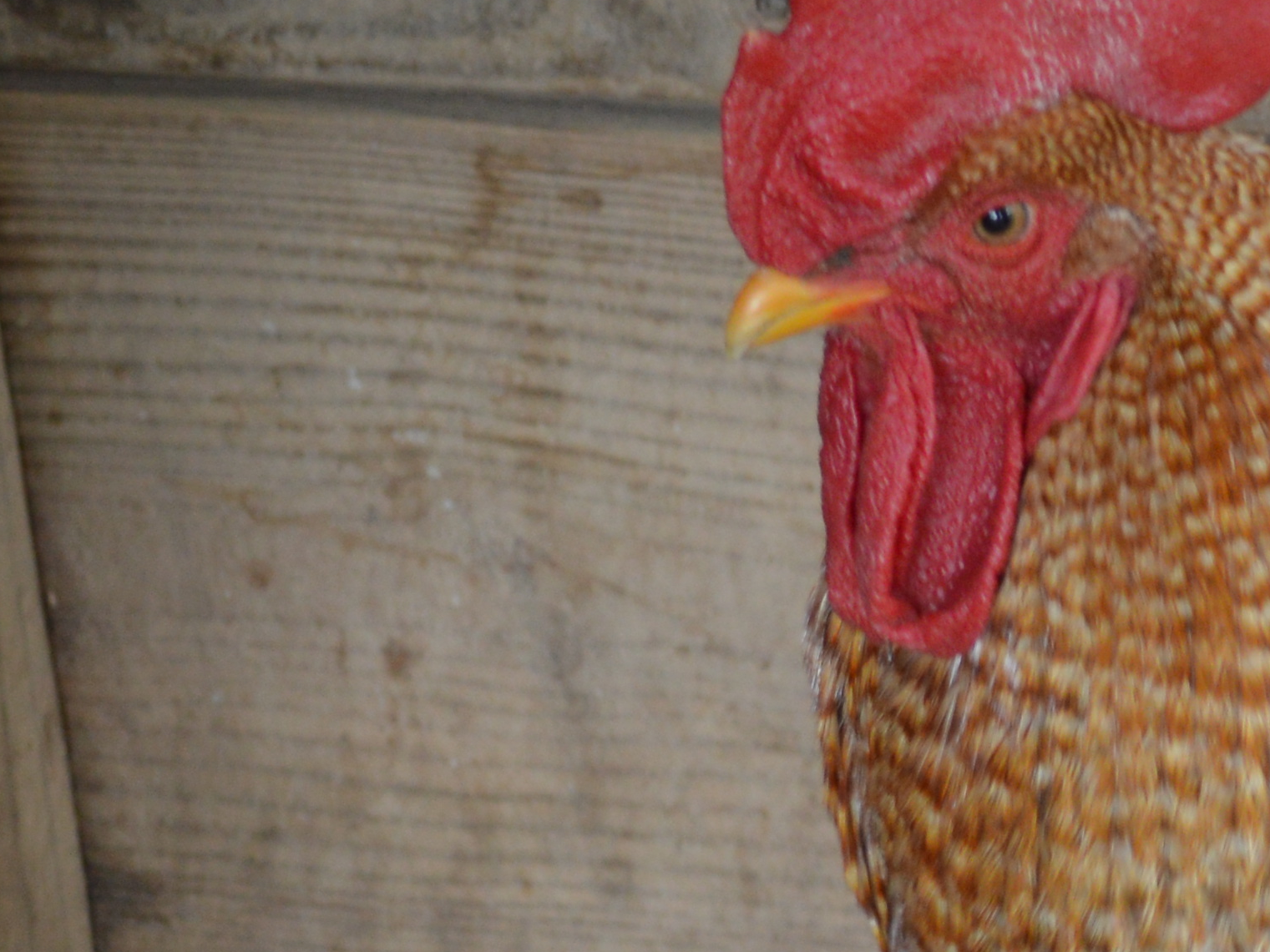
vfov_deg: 6.5
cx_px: 1780
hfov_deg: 8.5
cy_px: 1262
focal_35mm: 228
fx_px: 8366
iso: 400
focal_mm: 40
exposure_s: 1/25
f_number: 5.3
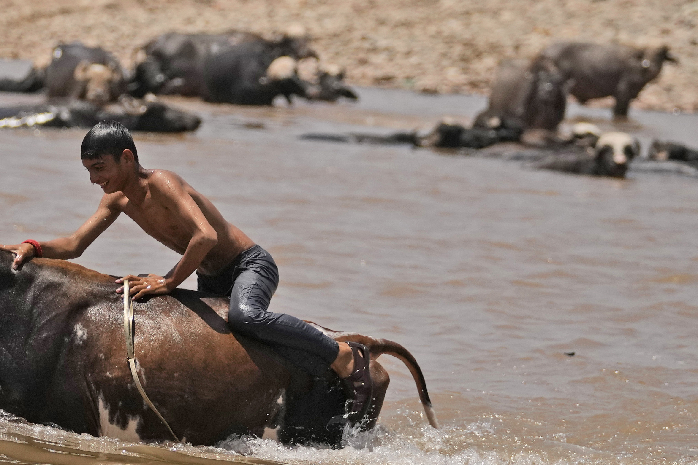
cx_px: 174
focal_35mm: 326
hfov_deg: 6.3
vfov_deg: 4.2
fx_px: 6321
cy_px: 228
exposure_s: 1/20000
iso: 640
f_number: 2.8
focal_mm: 118
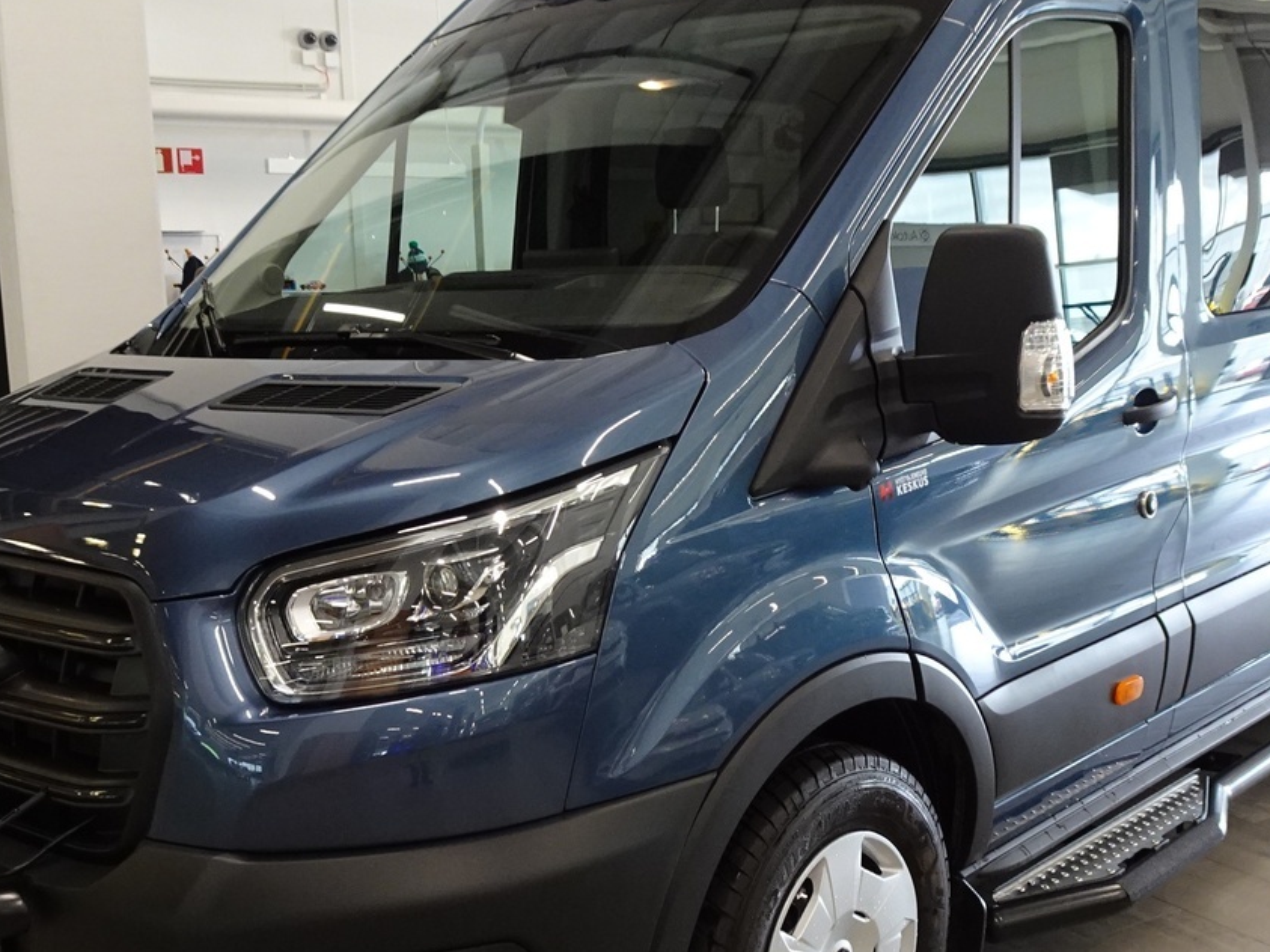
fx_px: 1504
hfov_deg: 45.7
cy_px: 527
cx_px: 713
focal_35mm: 41
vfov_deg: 35.1
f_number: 3.5
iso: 250
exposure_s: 1/30
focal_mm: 4.25
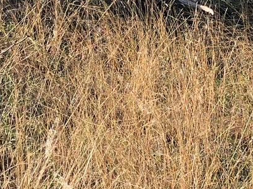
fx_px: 1023
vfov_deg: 10.4
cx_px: 193
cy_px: -47
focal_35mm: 140
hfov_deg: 14.0
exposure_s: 1/917
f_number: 1.8
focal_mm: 4
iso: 20
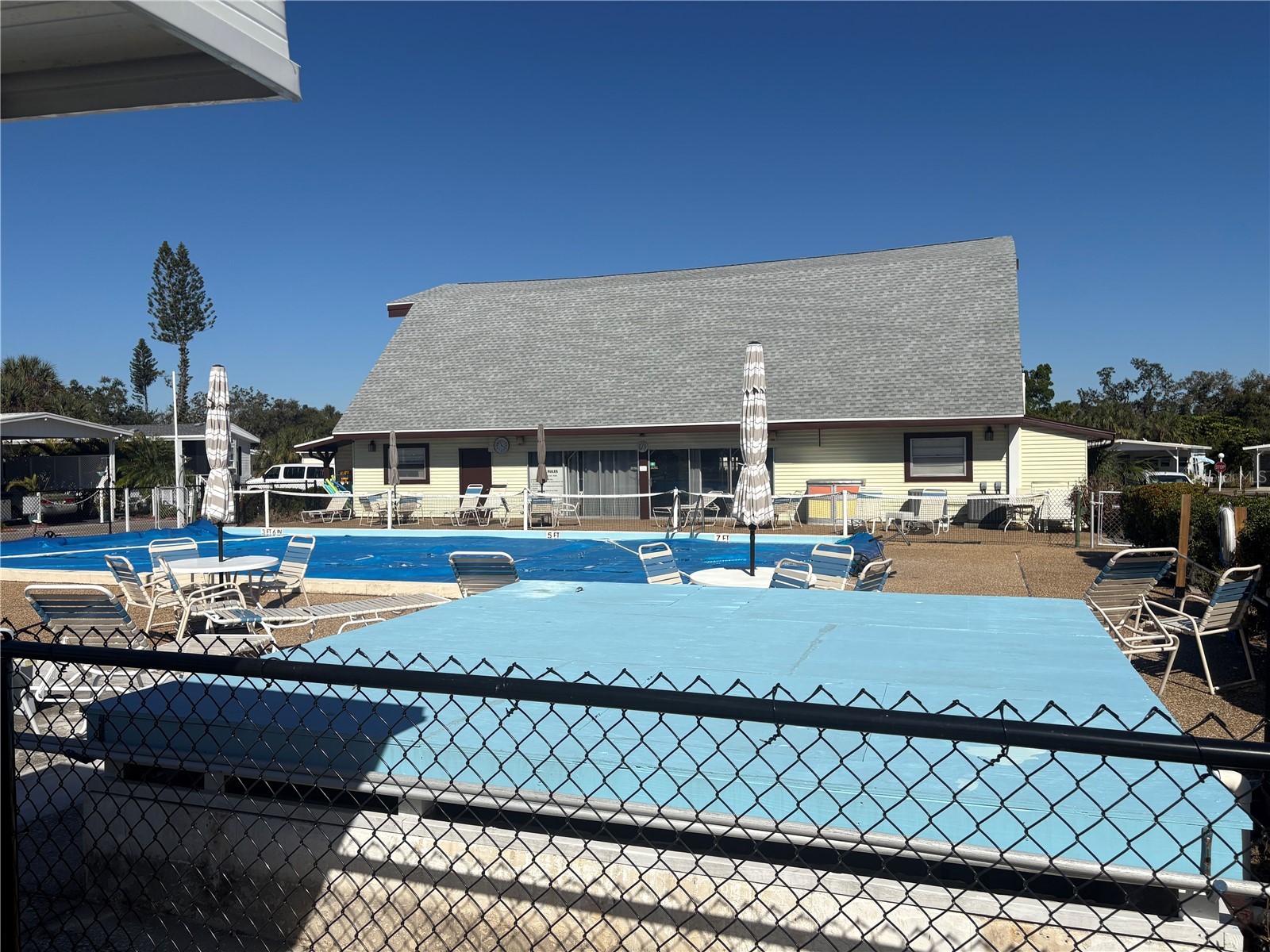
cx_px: 635
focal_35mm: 26
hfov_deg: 67.3
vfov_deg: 53.1
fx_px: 954
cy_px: 476
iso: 50
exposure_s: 1/8850
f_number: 1.6
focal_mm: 5.96
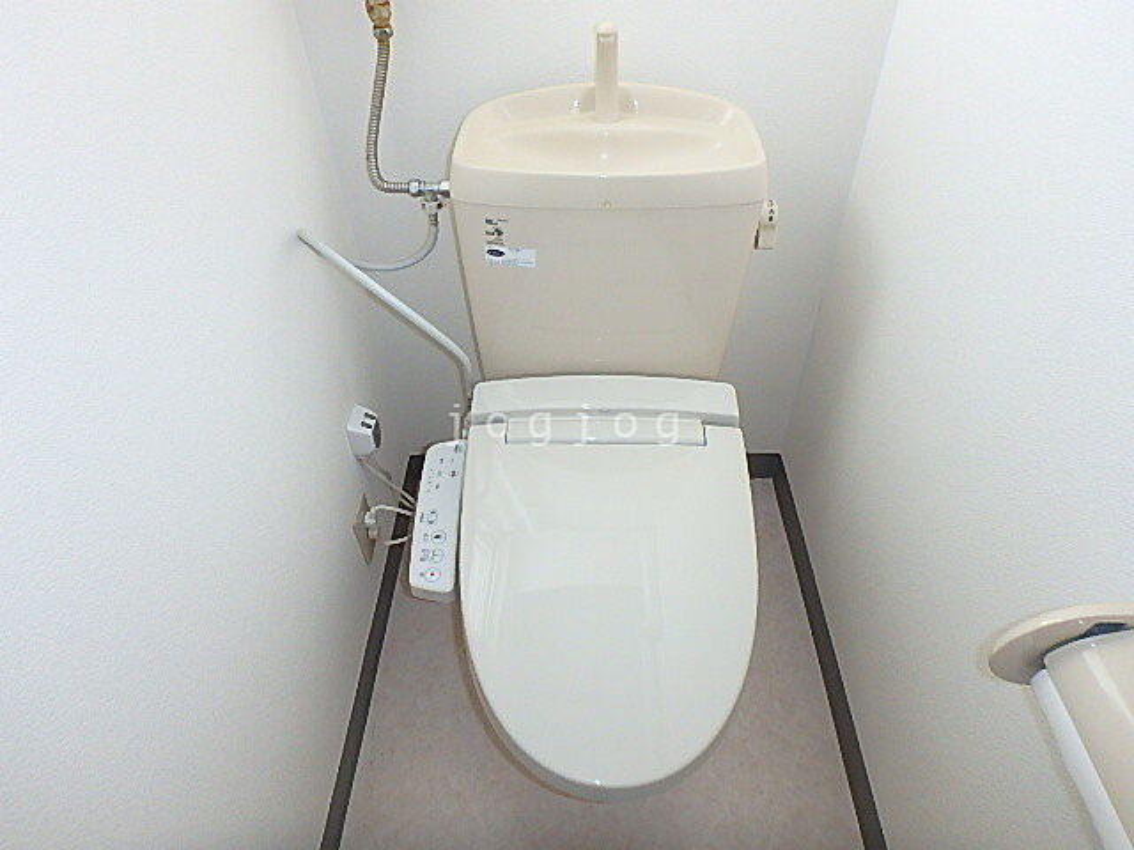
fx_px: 688
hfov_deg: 79.0
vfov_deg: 63.4
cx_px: 567
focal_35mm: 21
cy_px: 425
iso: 400
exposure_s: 1/30
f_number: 3.5
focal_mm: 3.7
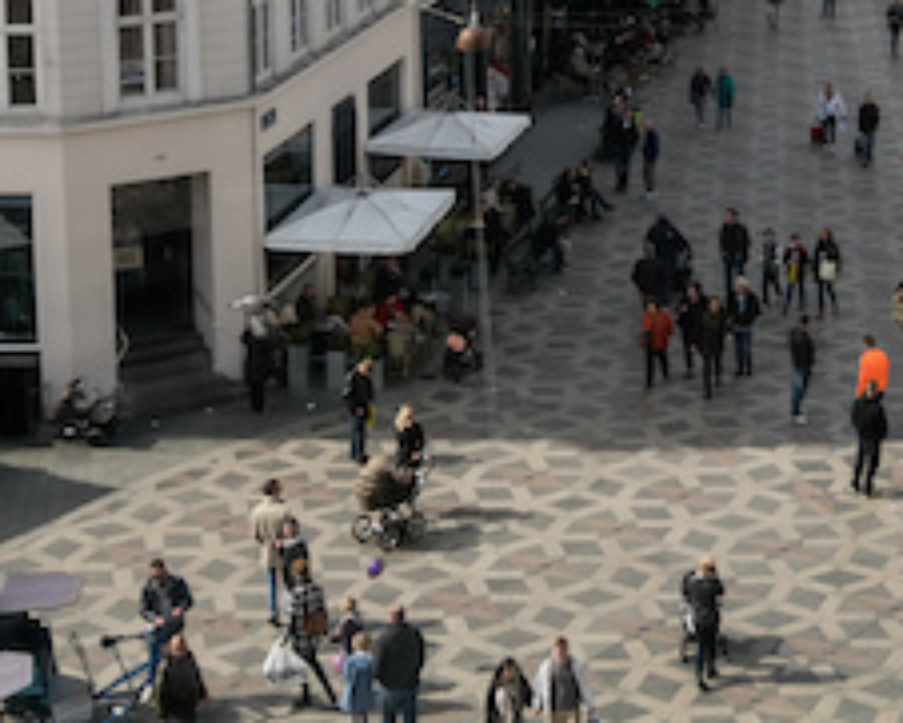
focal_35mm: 83
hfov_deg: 22.3
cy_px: -42
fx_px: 2219
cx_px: 867
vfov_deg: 17.9
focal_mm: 12
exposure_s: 1/1600
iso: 200
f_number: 3.5
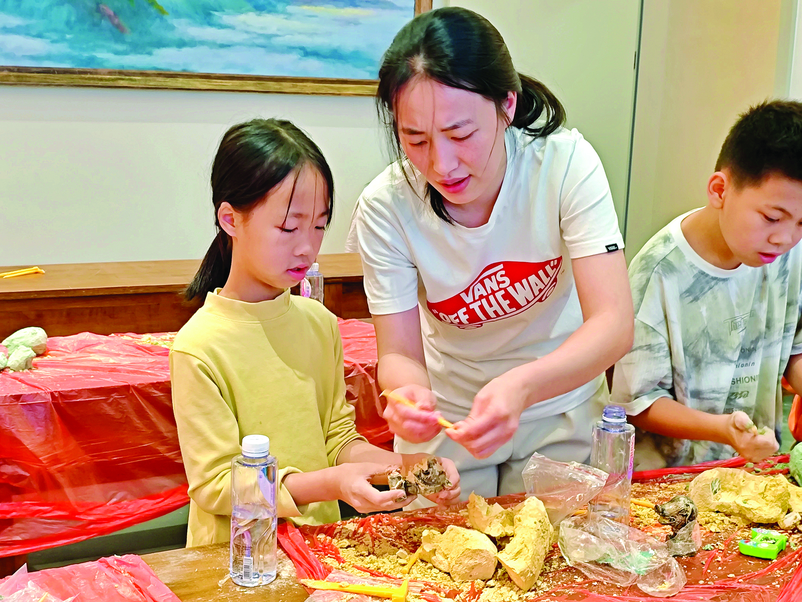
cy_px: 301
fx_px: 1066
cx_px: 401
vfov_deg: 31.5
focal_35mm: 46
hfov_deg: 41.2
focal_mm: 6.68
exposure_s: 1/38.8
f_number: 2.8
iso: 500
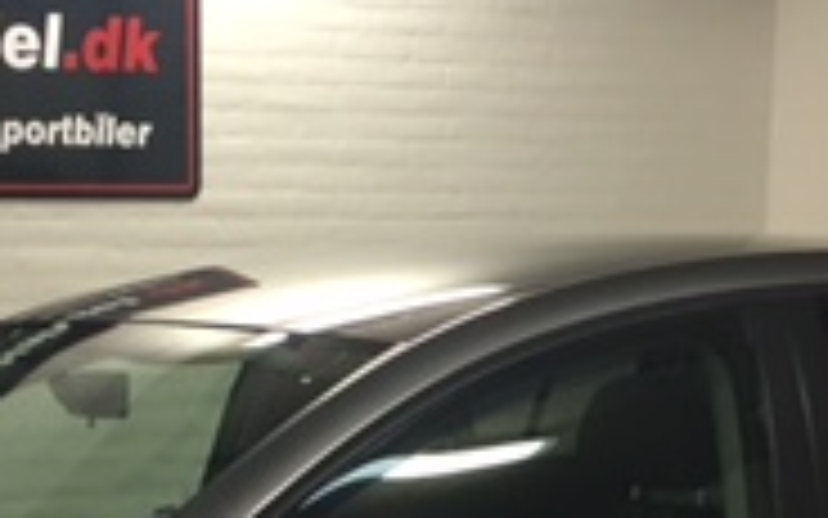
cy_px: 752
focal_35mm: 107
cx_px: 176
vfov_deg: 11.8
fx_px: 2415
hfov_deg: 19.3
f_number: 2.2
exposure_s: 1/33
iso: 125
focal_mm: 4.15
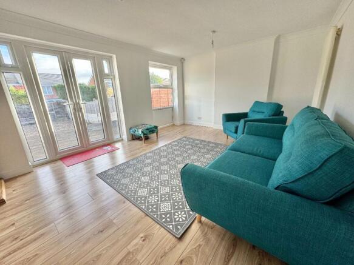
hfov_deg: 102.1
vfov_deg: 85.7
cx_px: 177
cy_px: 132
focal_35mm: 14
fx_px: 143
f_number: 2.2
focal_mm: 2.22
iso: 64
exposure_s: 1/99
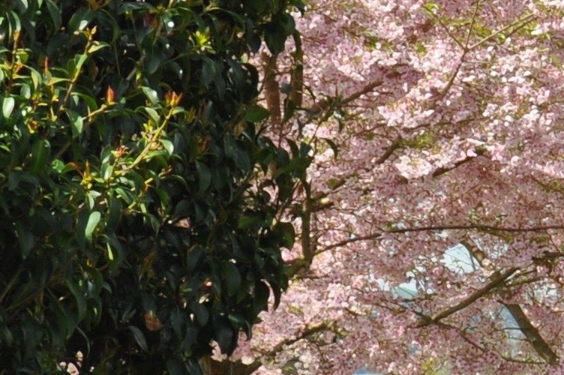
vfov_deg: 3.8
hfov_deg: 5.6
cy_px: 96
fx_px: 5619
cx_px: 1235
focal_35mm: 359
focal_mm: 42
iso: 200
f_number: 14
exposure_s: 1/200
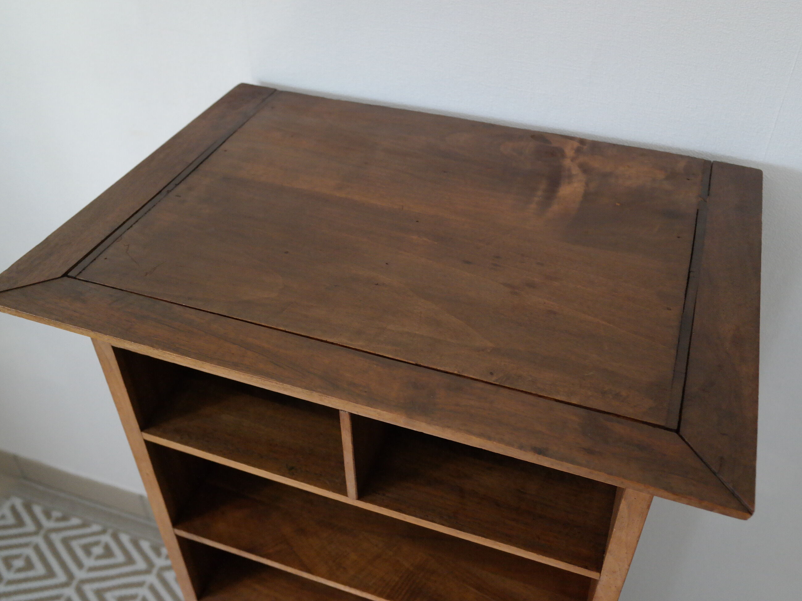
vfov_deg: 42.9
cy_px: 305
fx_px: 765
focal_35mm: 33
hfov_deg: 55.3
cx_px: 415
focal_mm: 20
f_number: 3.5
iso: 1600
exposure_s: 1/40
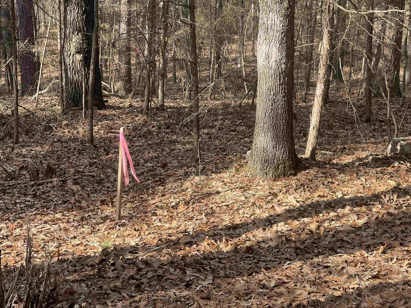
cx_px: 220
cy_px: 155
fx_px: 819
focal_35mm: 69
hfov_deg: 28.2
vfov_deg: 21.3
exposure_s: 1/194
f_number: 2.2
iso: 20
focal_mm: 7.5
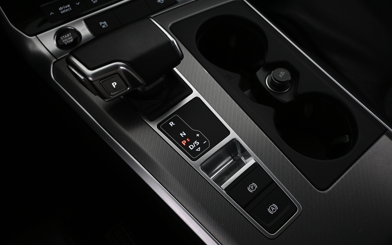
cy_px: 125
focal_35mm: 32
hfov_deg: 60.0
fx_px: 339
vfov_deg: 39.7
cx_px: 196
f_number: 3.8
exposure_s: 1/80
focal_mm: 20.5
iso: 1600
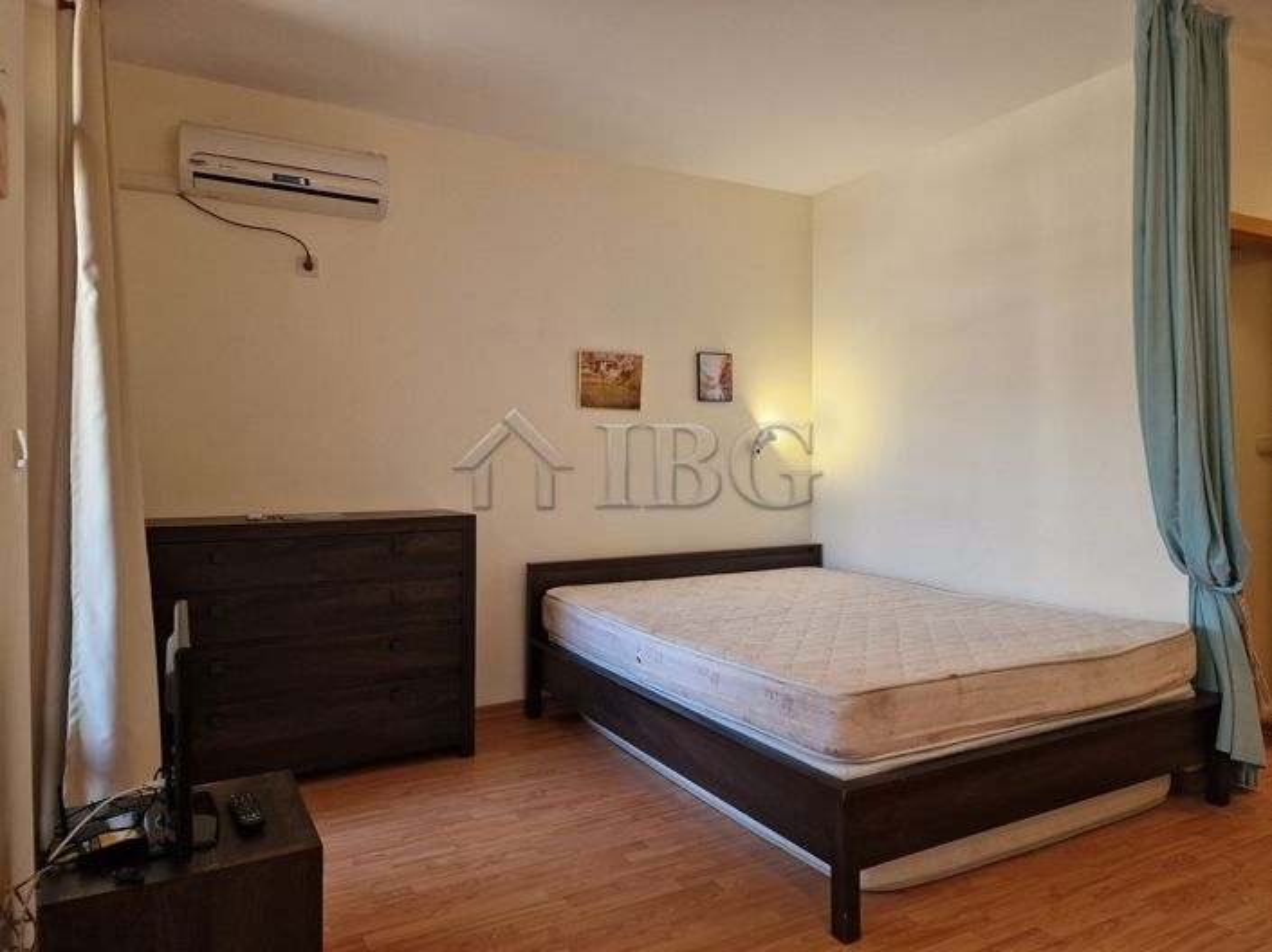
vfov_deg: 58.8
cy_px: 476
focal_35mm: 23
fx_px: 845
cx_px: 636
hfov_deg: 74.0
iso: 160
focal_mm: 6.4
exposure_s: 1/100
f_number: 1.8
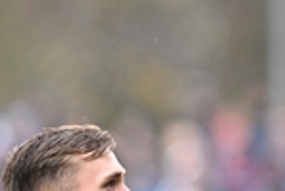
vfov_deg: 1.1
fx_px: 9644
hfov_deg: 1.7
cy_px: 260
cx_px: 62
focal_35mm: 1217
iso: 4000
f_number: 2.8
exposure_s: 1/2000
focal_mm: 300
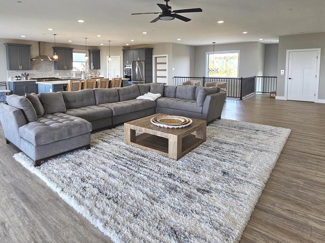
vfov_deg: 64.5
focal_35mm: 20
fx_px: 188
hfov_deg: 81.6
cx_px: 150
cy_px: 84
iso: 64
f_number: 2.2
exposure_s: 1/60
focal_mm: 2.2
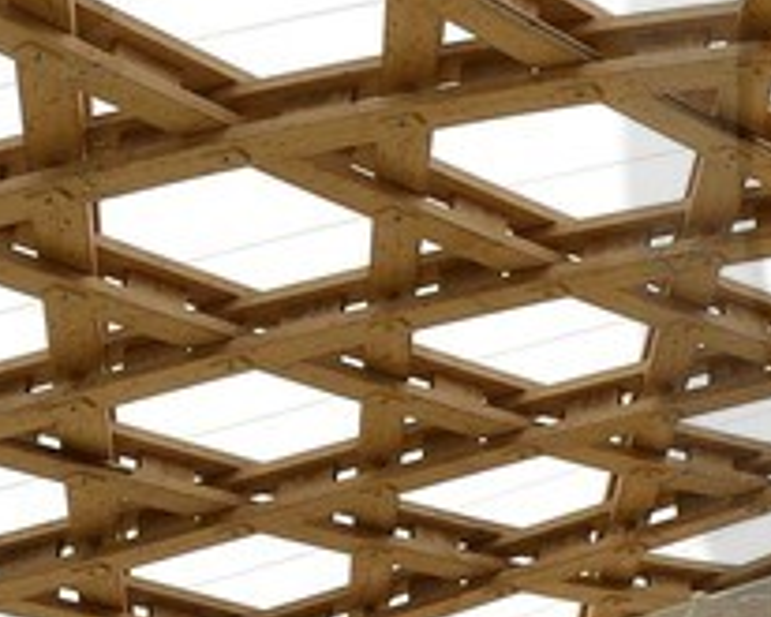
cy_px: 112
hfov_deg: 14.0
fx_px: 2329
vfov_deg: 15.0
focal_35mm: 102
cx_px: 1770
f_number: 8
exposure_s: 1/250
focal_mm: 14
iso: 200
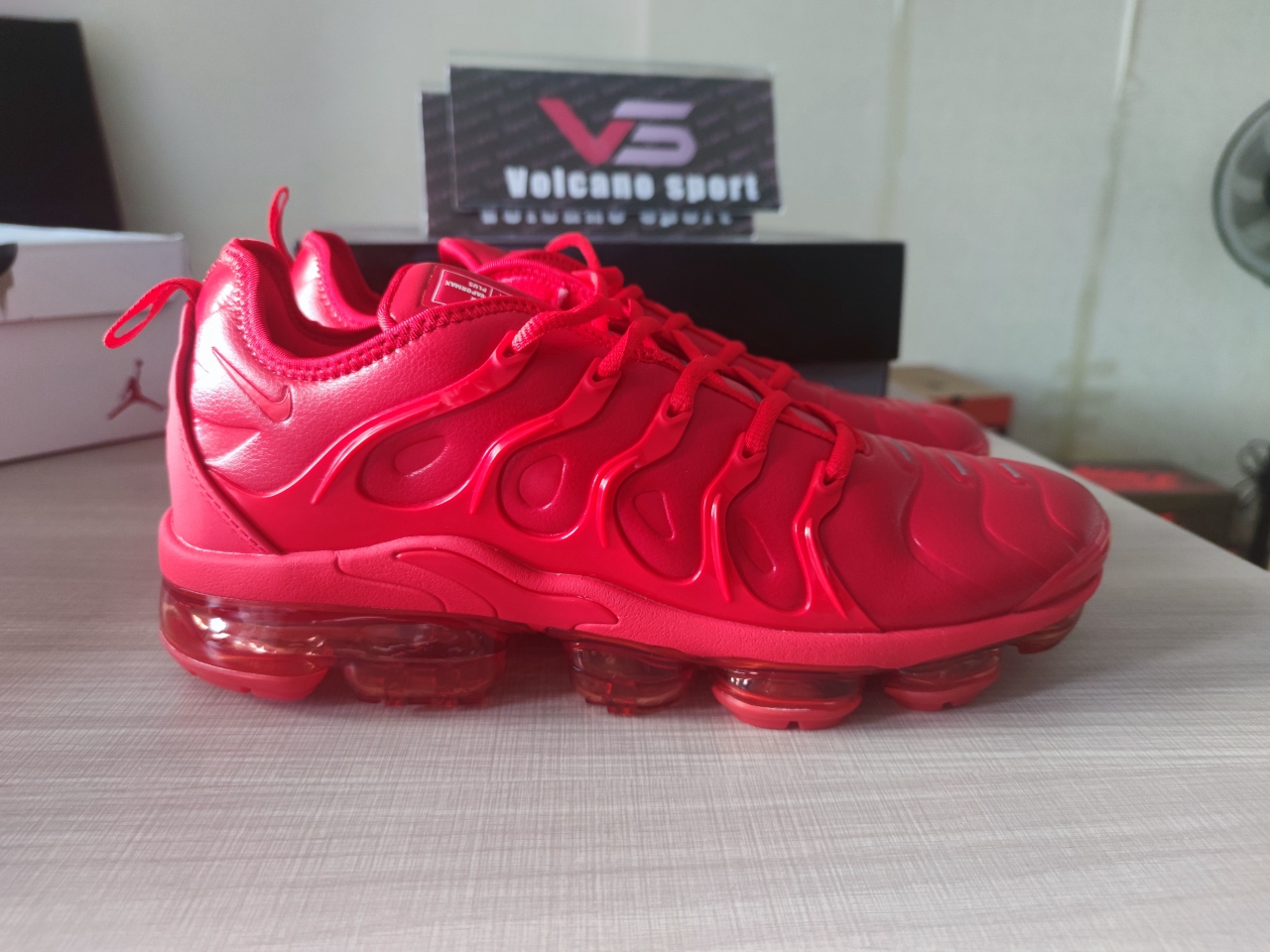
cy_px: 476
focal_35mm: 24
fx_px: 881
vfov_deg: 56.8
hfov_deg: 71.6
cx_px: 635
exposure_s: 1/59
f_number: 1.69
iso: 372
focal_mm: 6.72
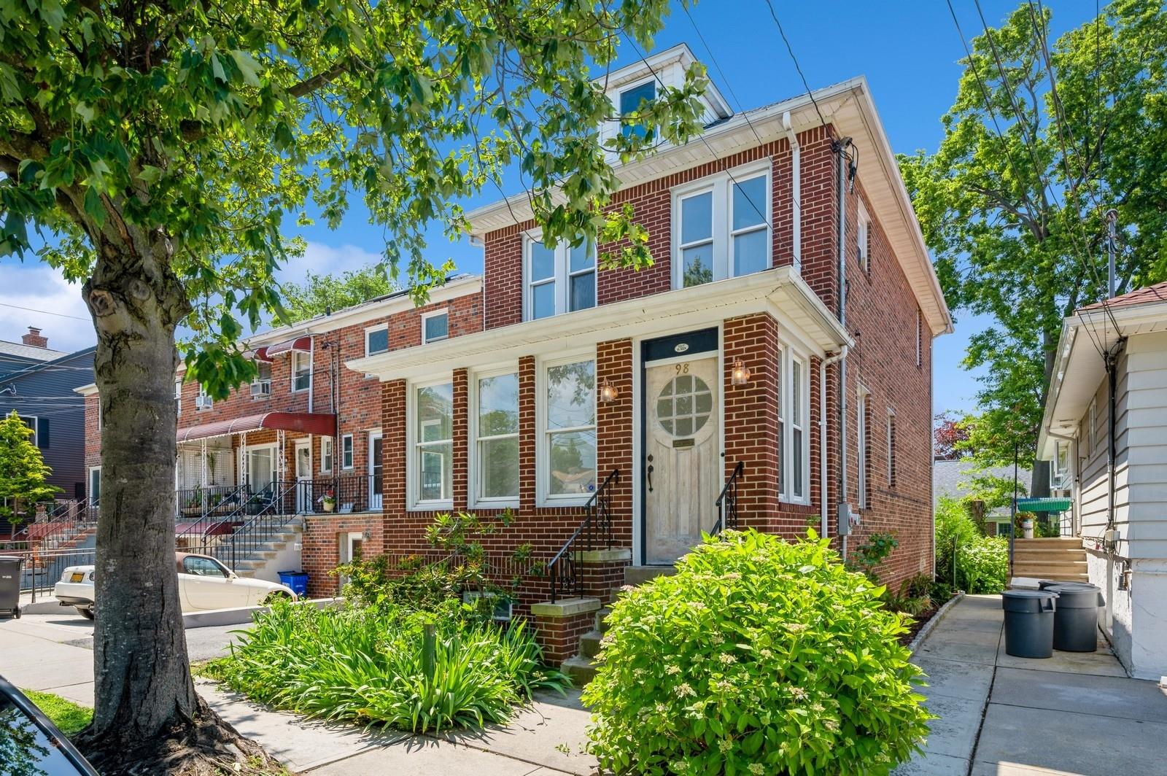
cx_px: 584
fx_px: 664
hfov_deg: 82.6
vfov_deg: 60.6
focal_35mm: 20
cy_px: 388
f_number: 11
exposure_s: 1/125
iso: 200
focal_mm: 20.5
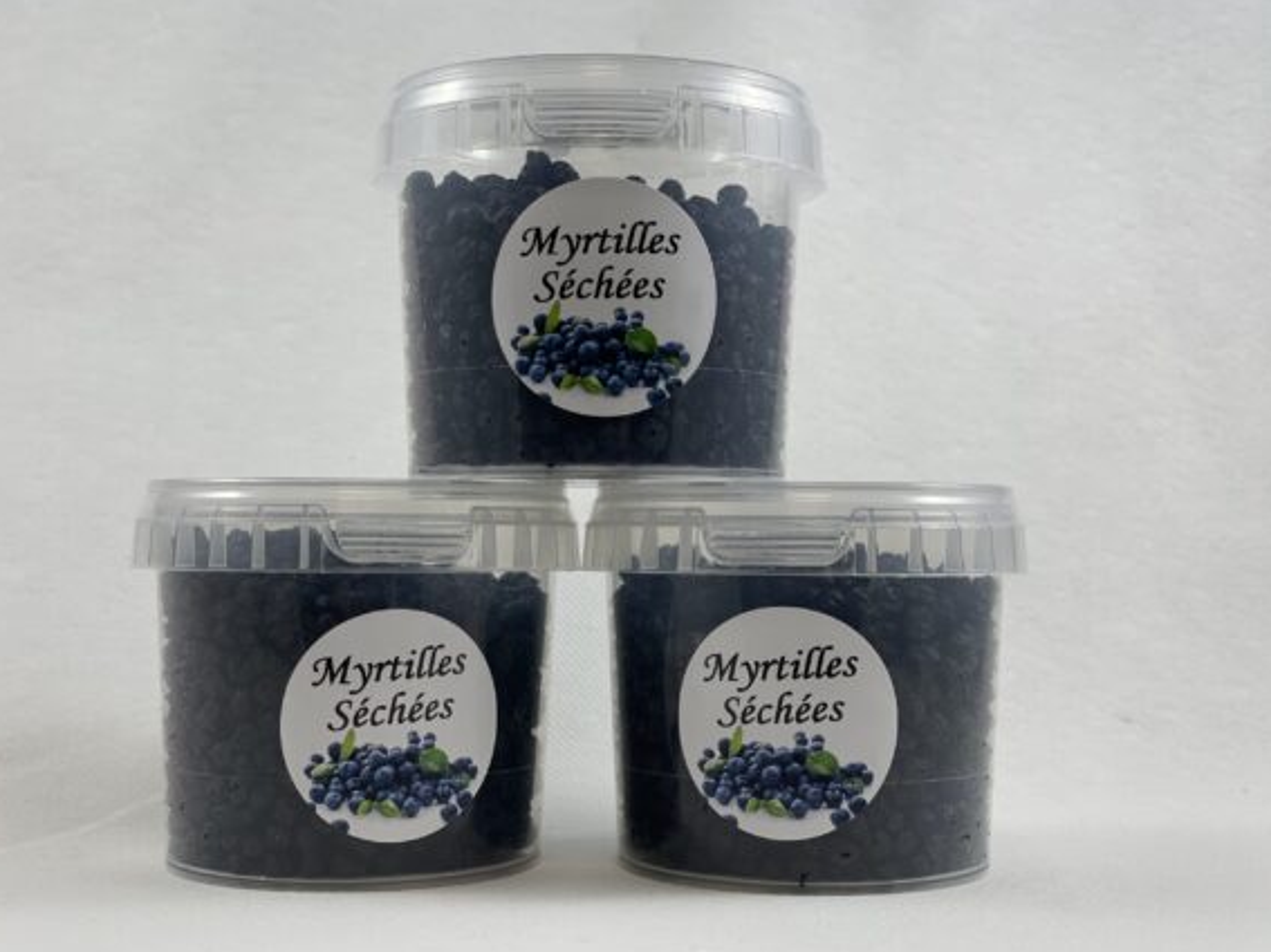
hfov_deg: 34.9
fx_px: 2019
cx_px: 643
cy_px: 479
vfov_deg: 26.5
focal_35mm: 55
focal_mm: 6
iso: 25
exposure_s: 1/100
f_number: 2
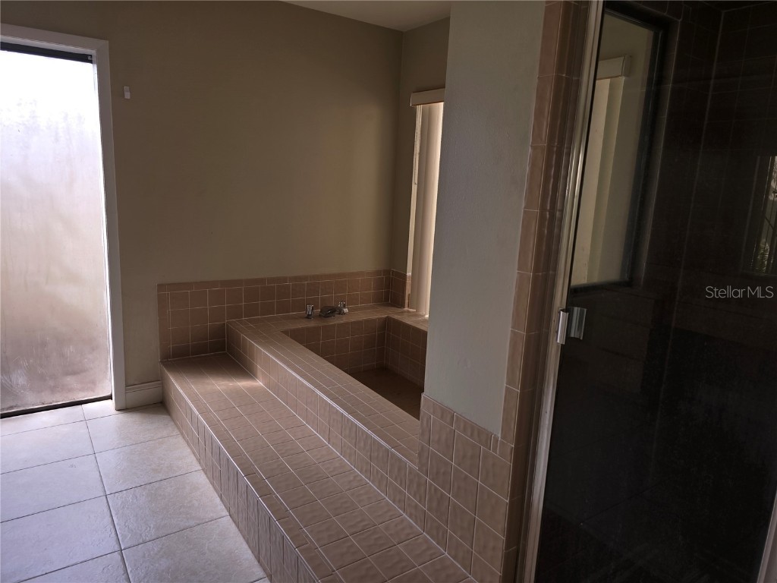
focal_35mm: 23
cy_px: 292
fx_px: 516
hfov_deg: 73.9
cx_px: 388
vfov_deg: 58.9
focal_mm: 6.3
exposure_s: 1/60
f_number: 1.7
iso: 16
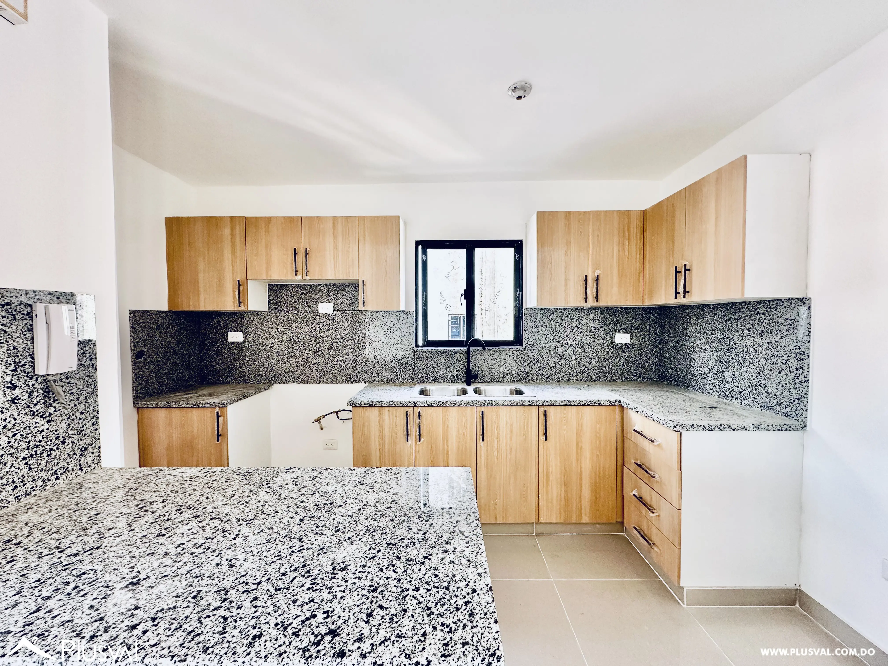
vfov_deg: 85.7
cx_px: 444
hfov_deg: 102.1
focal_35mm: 14
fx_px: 359
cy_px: 333
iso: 200
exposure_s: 1/99
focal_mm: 2.22
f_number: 2.2
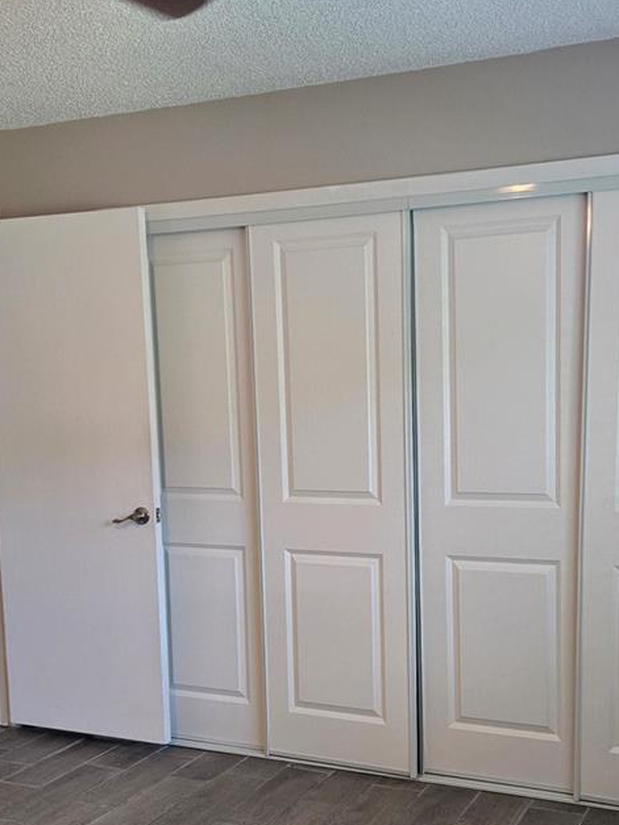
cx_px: 342
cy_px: 518
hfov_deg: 32.8
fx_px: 1049
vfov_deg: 42.6
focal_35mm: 44
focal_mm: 5.4
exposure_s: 1/120
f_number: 1.8
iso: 400
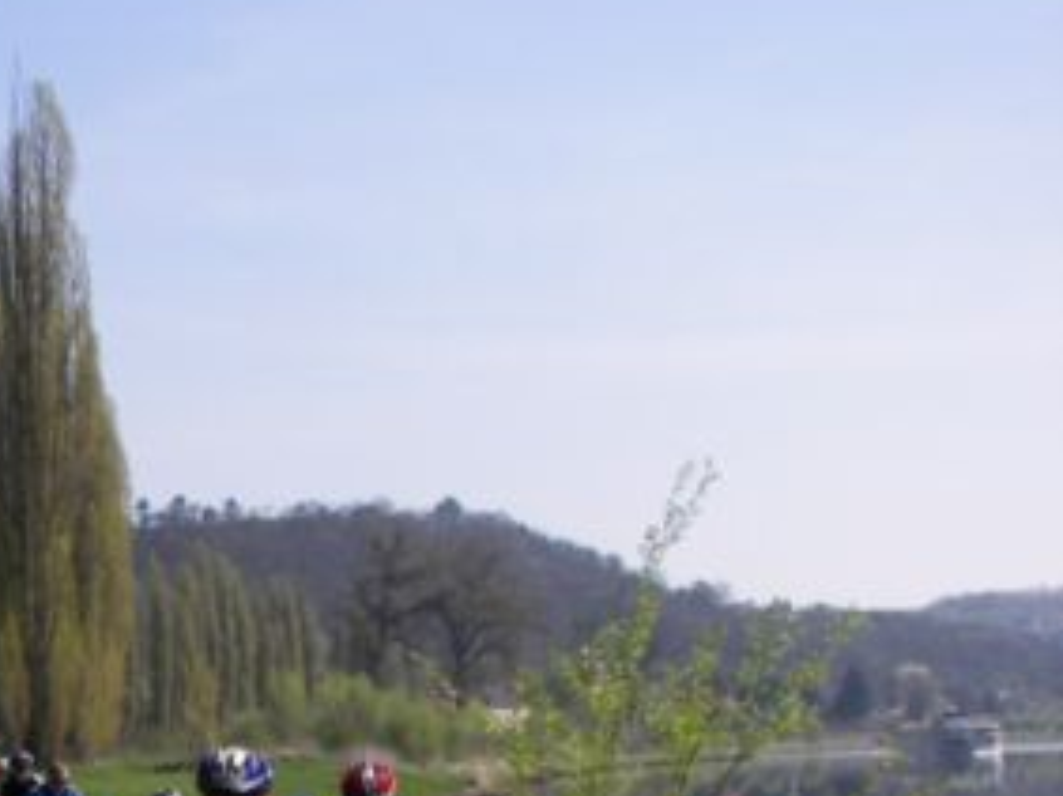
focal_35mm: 83
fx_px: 2547
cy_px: 805
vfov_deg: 17.3
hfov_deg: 22.1
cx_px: -158
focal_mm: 6
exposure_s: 1/500
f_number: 4
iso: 50
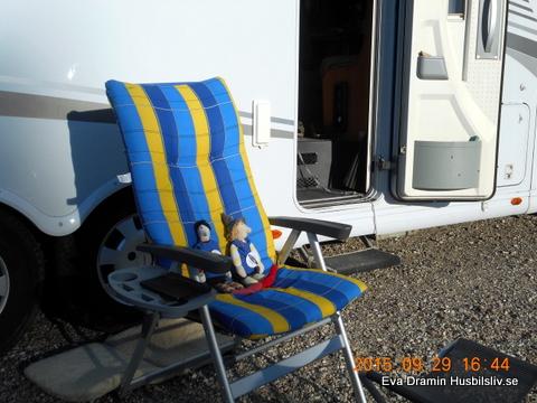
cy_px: 202
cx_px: 268
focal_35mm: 44
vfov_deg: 32.9
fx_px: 683
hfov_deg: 42.9
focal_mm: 7.9
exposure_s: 1/640
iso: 80
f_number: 4.7
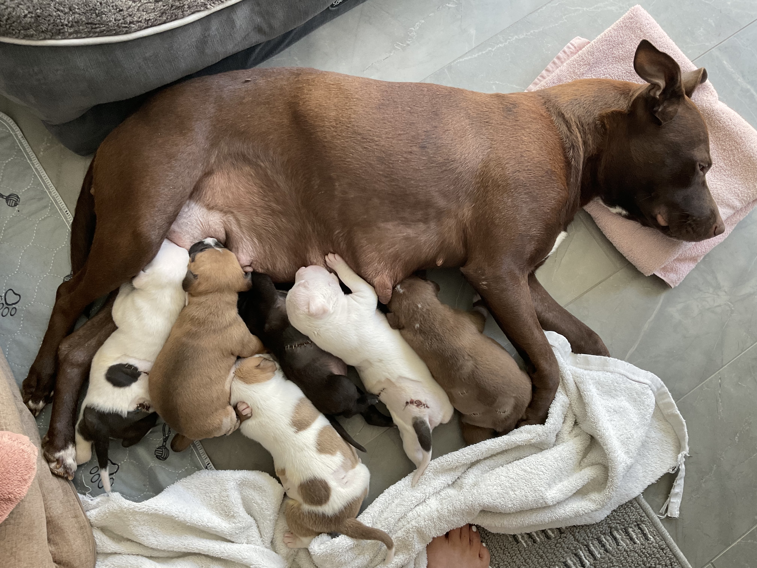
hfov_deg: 61.7
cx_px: 378
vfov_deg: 48.2
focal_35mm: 29
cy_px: 284
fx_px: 634
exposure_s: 1/83
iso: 64
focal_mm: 3
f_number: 1.8
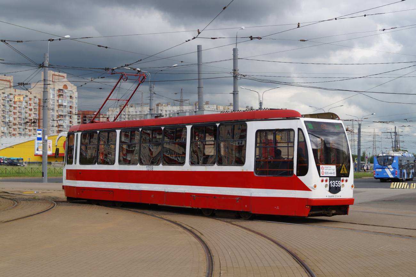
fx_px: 779
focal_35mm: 68
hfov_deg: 29.9
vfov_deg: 20.1
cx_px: 208
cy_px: 138
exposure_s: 1/125
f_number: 9
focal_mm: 45
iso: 100
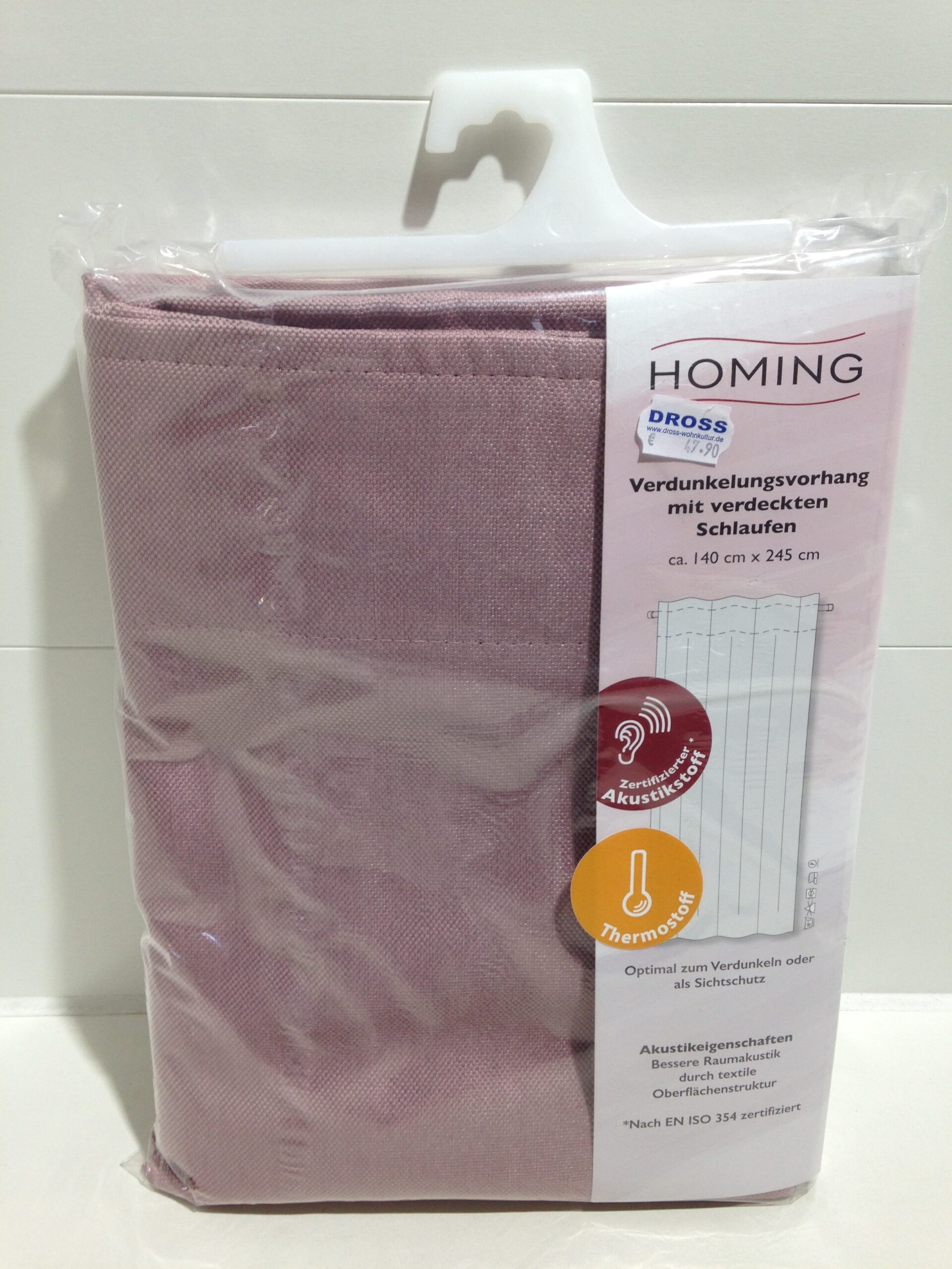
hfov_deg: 42.9
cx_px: 476
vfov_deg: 55.4
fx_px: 1210
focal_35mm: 33
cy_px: 634
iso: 50
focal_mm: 4.12
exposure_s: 1/33
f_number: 2.4
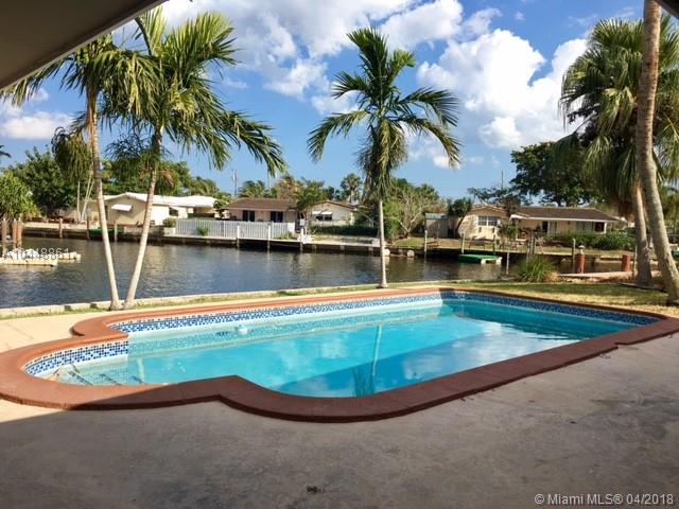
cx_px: 340
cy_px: 254
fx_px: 569
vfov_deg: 48.2
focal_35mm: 29
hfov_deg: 61.7
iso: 25
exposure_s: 1/974
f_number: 2.2
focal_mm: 4.15
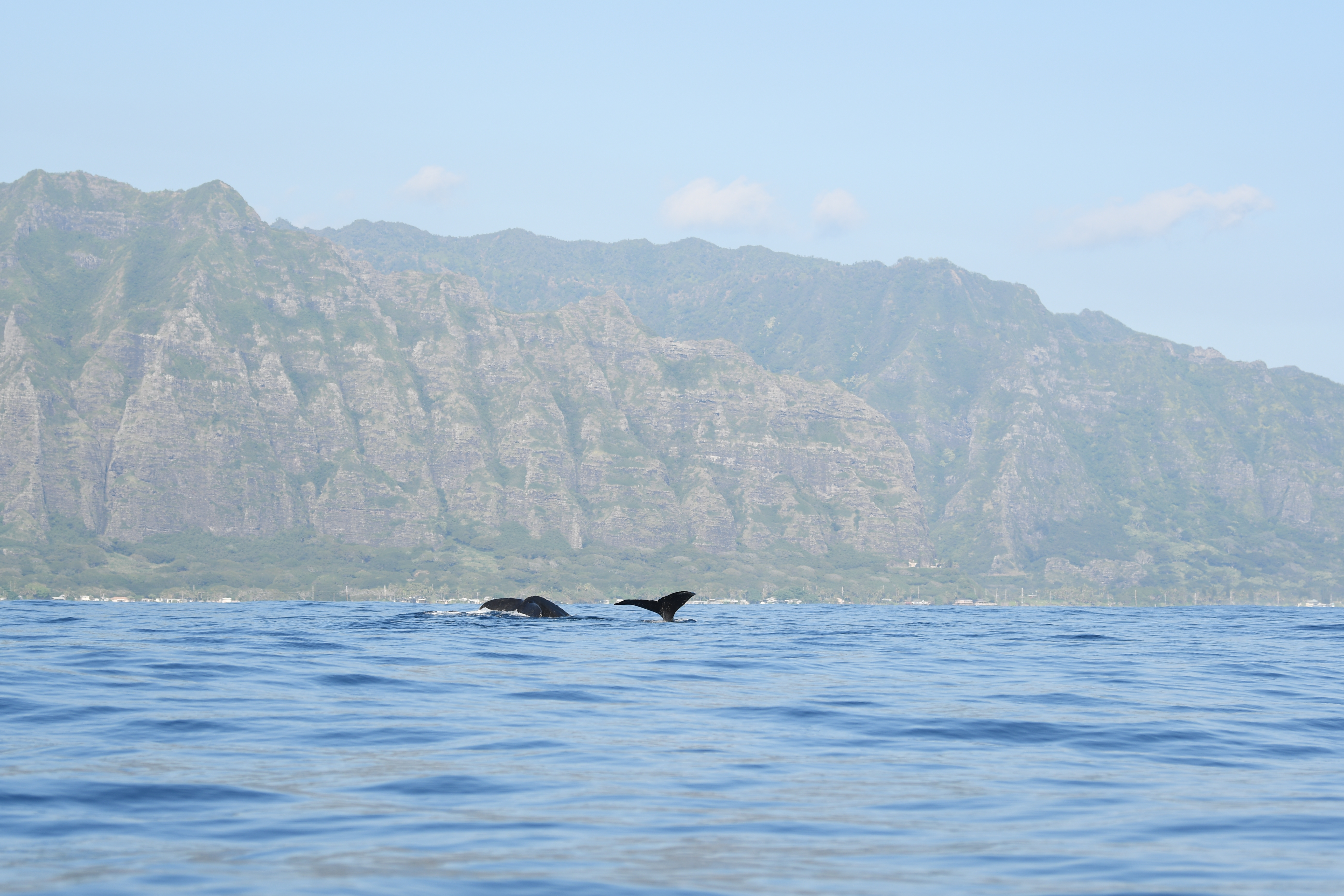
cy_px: 448
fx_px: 5301
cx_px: 672
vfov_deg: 9.7
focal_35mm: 142
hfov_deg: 14.4
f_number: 3.2
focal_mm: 95
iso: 100
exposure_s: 1/1600
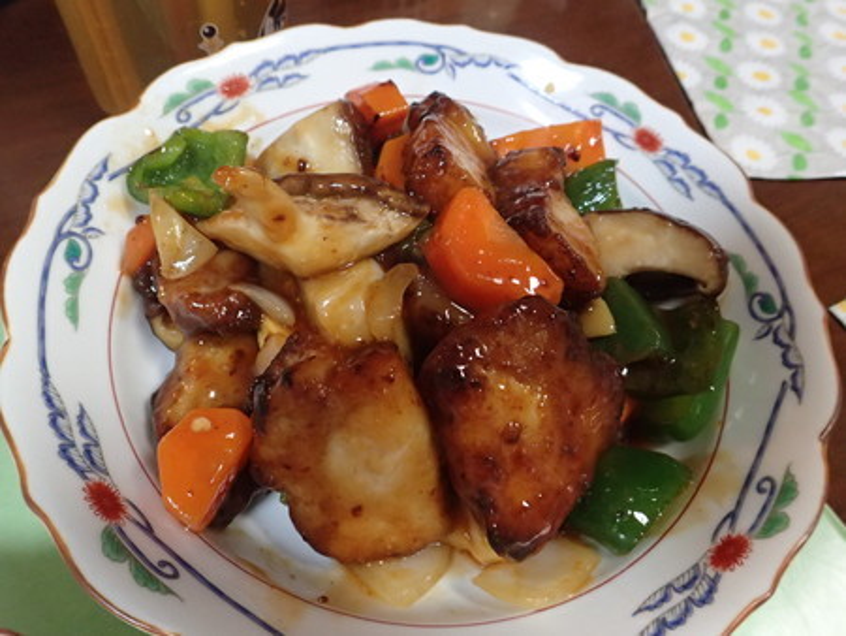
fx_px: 611
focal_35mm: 25
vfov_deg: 54.9
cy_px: 318
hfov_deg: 69.4
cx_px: 423
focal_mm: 4.5
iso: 800
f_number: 2.8
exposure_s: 1/80
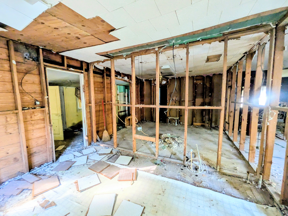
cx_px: 144
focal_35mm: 14
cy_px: 108
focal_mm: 1.85
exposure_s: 1/23.8
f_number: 2.2
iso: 279
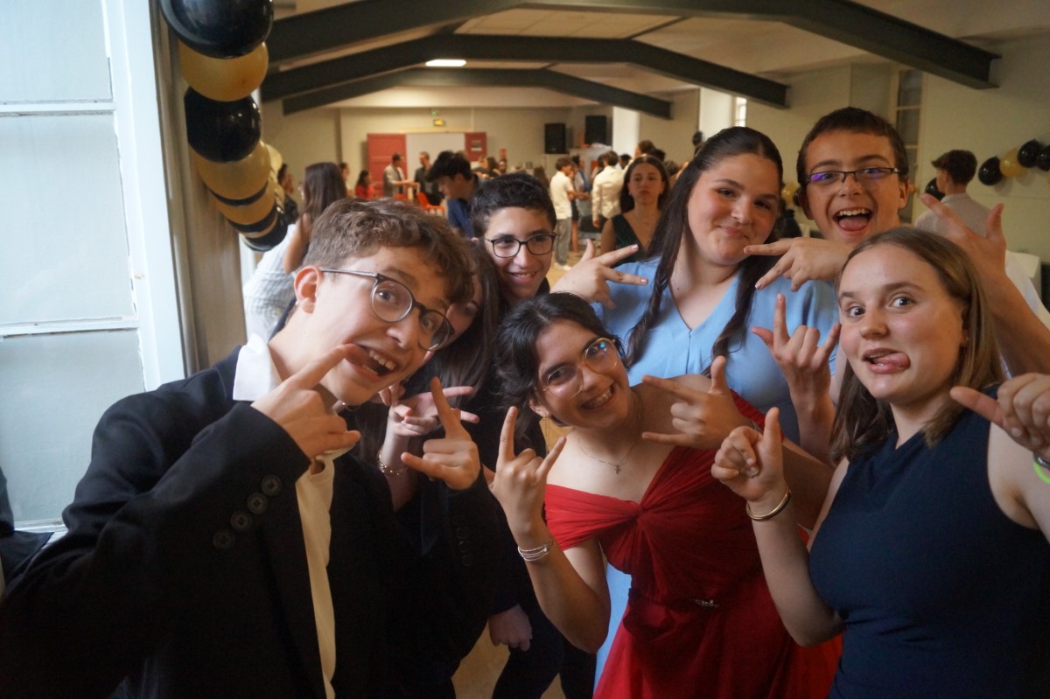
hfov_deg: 67.4
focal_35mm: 27
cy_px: 350
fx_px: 787
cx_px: 525
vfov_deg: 47.9
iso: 2500
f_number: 4
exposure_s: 1/160
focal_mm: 18
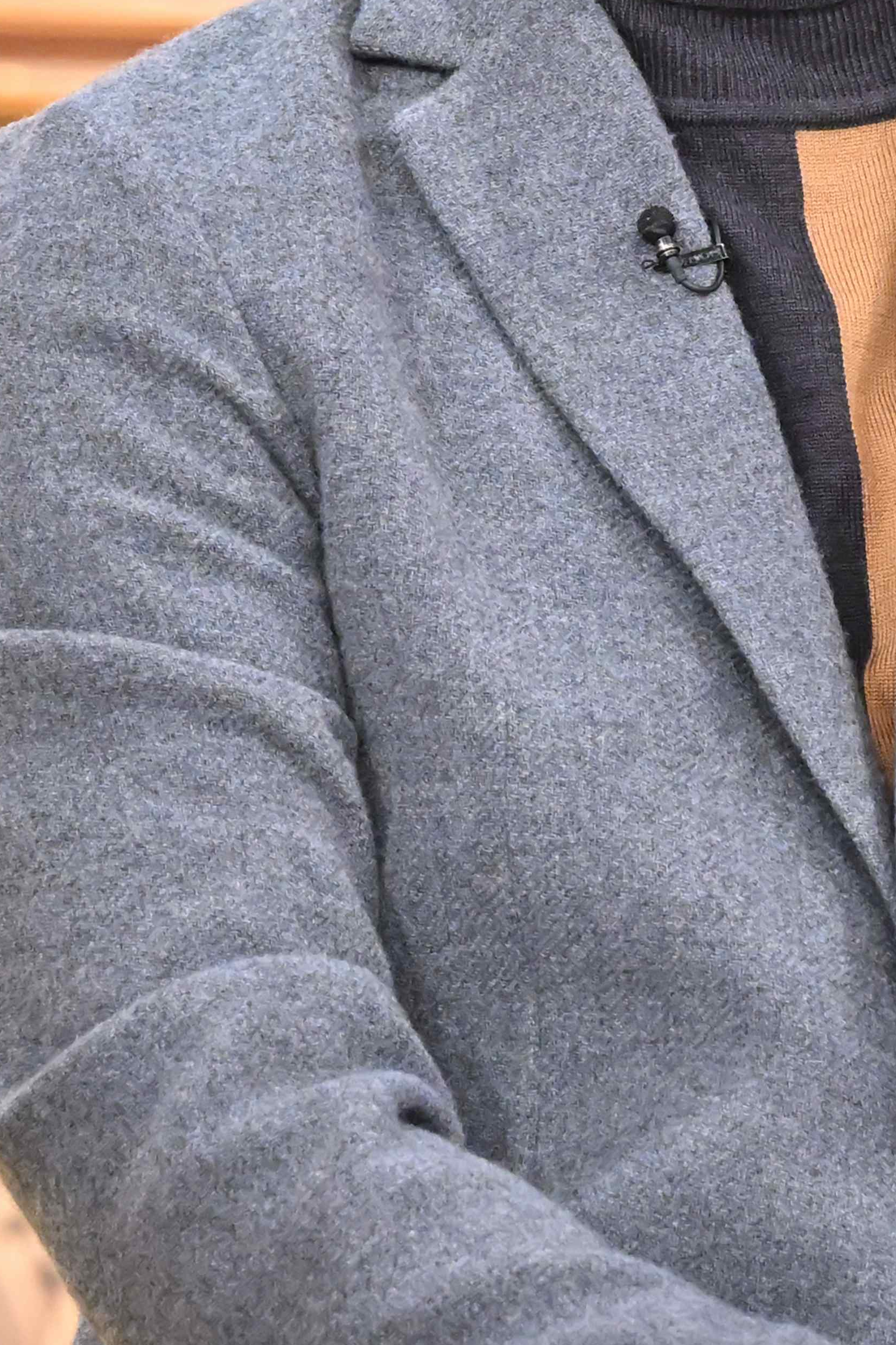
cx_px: 755
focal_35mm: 631
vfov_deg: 3.3
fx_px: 23562
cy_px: 107
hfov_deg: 2.2
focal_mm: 200
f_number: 4
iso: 3200
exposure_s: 1/400
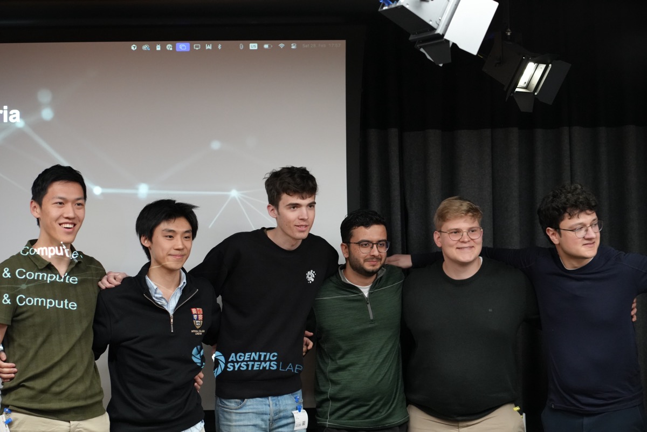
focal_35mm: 85
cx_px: 324
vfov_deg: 16.1
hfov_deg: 23.9
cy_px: 216
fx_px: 1528
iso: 5000
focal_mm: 85
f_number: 4
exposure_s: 1/100
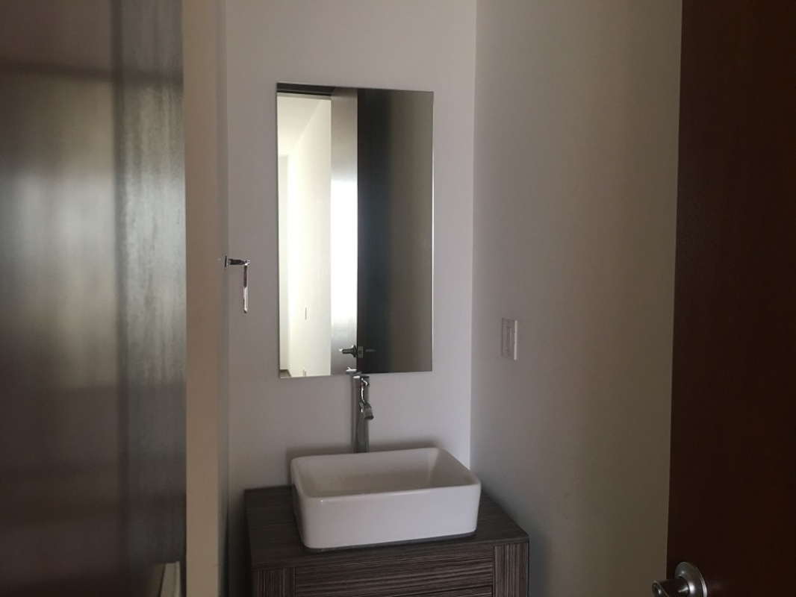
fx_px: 667
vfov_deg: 48.2
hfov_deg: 61.6
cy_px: 298
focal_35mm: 29
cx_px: 398
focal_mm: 4.15
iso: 50
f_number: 2.2
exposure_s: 1/15
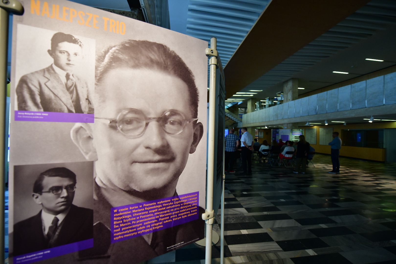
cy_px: 132
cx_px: 198
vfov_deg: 81.2
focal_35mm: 14
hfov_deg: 104.3
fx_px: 154
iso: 720
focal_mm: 14
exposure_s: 1/400
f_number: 2.8
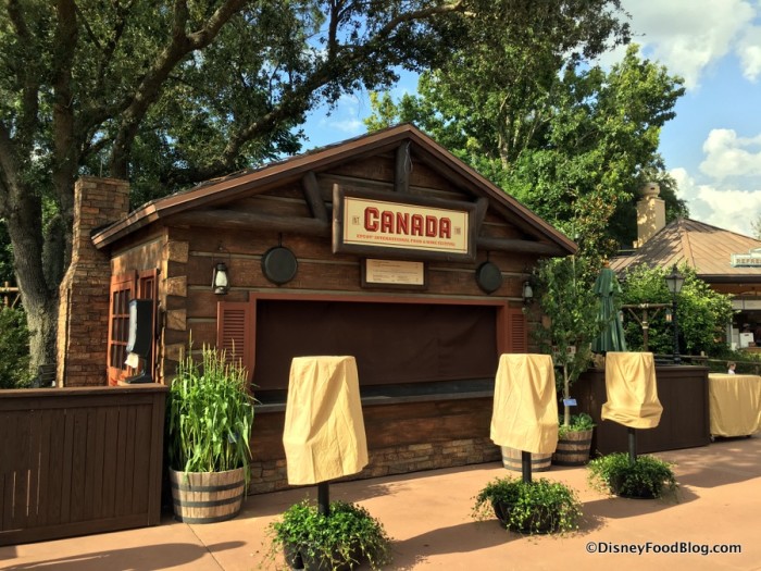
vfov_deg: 48.2
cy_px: 286
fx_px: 638
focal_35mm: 29
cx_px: 380
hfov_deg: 61.7
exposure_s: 1/680
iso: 25
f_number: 2.2
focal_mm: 4.15
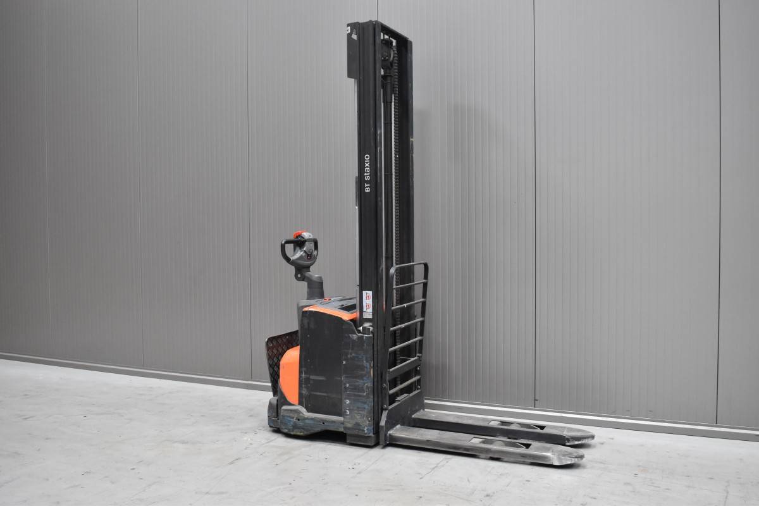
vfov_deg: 38.4
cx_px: 380
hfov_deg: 55.1
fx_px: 727
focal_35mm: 34
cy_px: 253
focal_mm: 23
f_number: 5
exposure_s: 1/50
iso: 1600
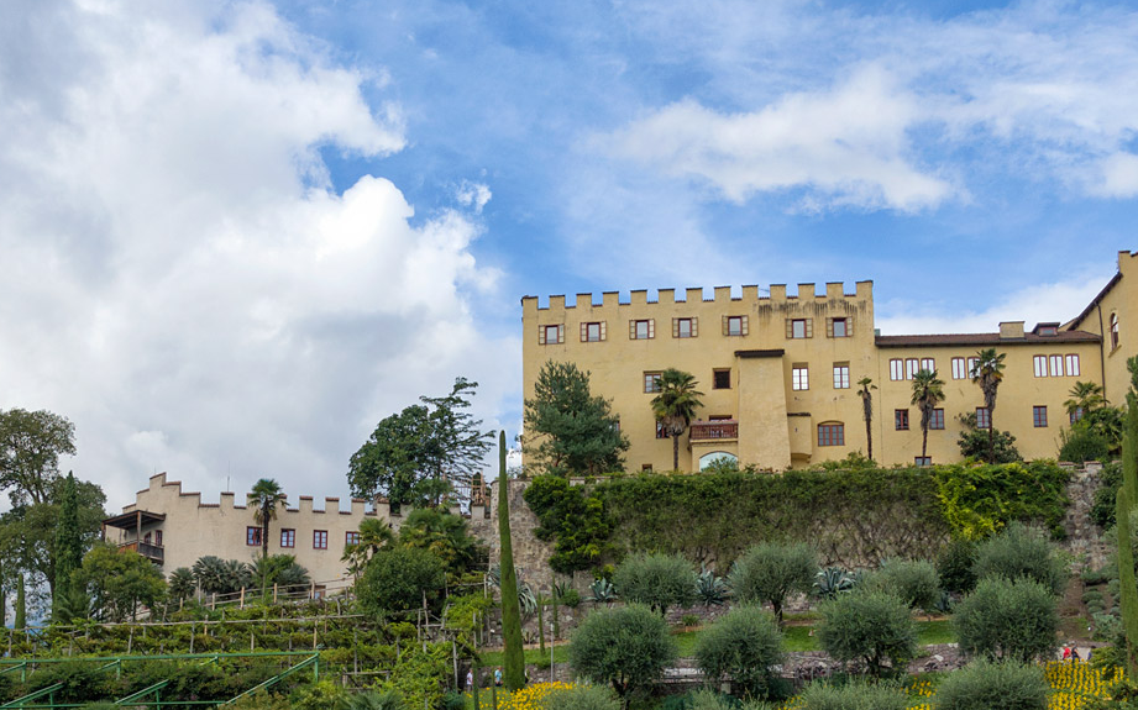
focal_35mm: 52
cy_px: 653
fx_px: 1612
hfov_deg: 38.6
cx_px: 419
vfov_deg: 24.1
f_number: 4
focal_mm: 10.6
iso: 125
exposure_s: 1/800
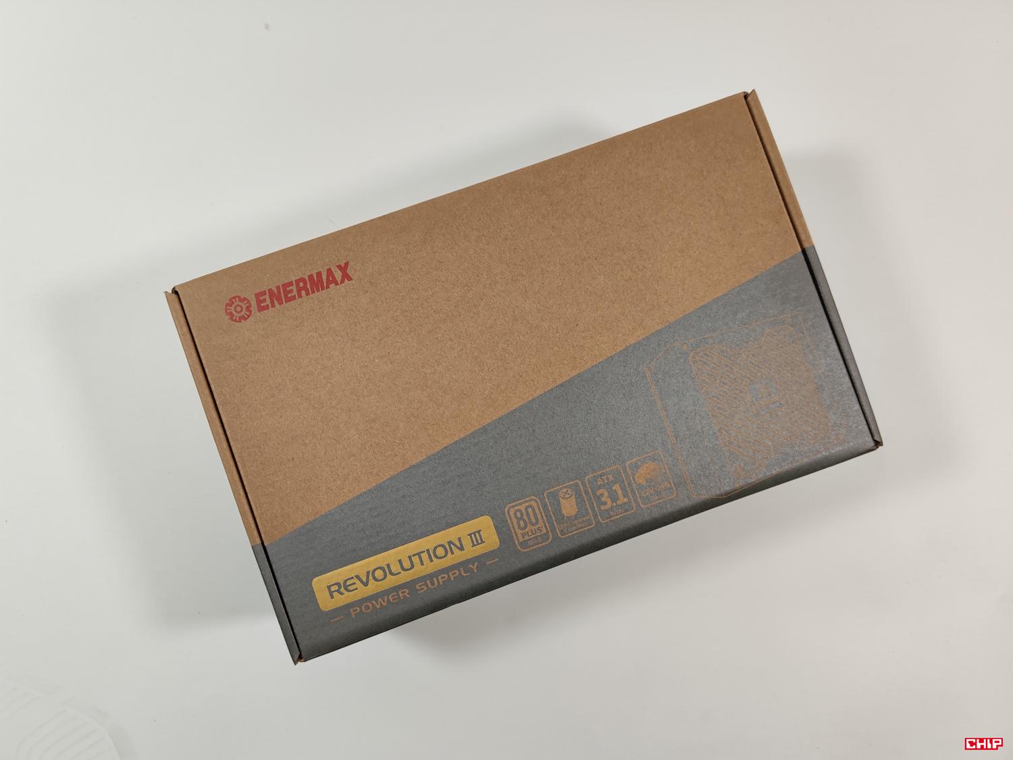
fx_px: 732
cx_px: 506
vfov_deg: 54.9
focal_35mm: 25
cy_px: 380
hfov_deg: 69.4
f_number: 1.85
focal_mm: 6.78
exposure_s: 1/100
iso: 60
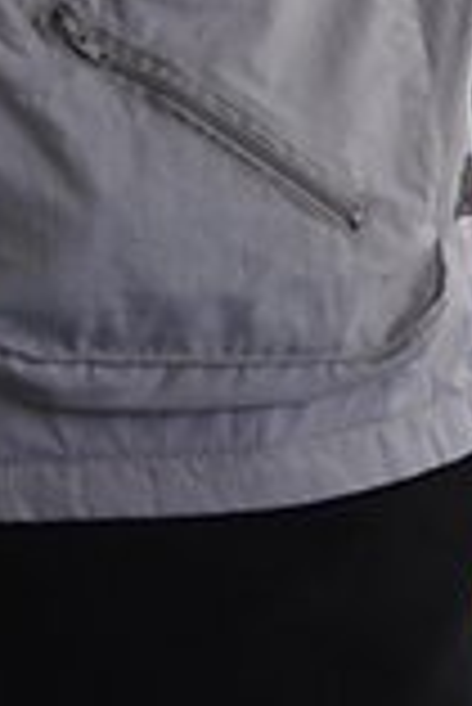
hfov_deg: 1.9
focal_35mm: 732
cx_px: -126
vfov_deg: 2.8
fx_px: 14363
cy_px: -805
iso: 500
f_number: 6.3
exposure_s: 1/100
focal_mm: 100
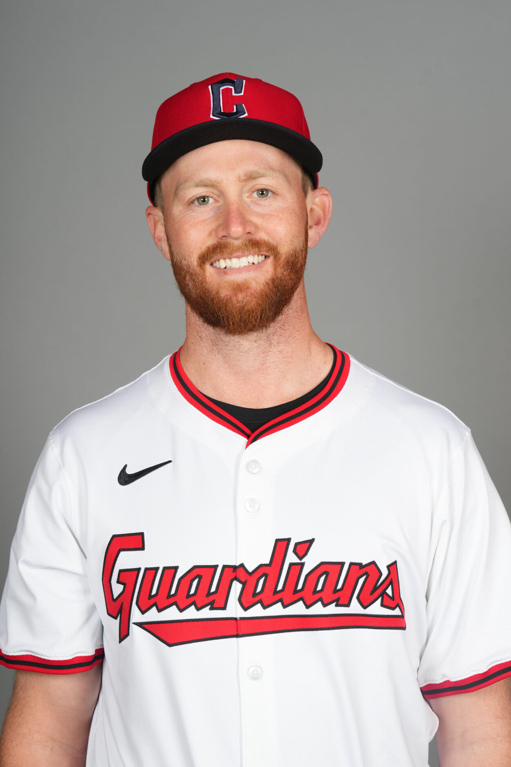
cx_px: 256
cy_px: 384
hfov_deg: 14.6
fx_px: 2001
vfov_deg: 21.7
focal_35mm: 94
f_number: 8
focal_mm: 94
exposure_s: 1/200
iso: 320
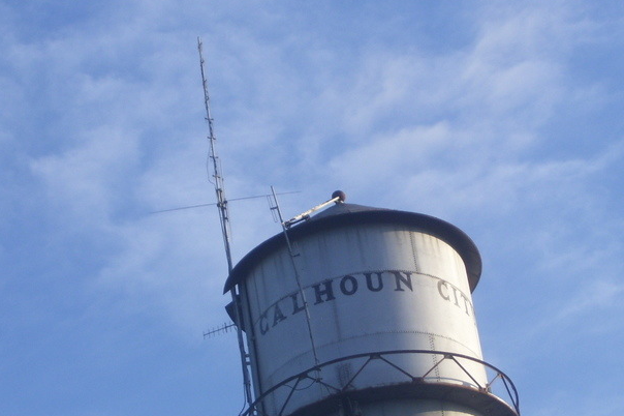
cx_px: 376
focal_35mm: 153
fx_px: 2650
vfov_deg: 8.9
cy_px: 303
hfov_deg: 13.4
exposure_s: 1/350
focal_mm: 18
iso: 80
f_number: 4.6
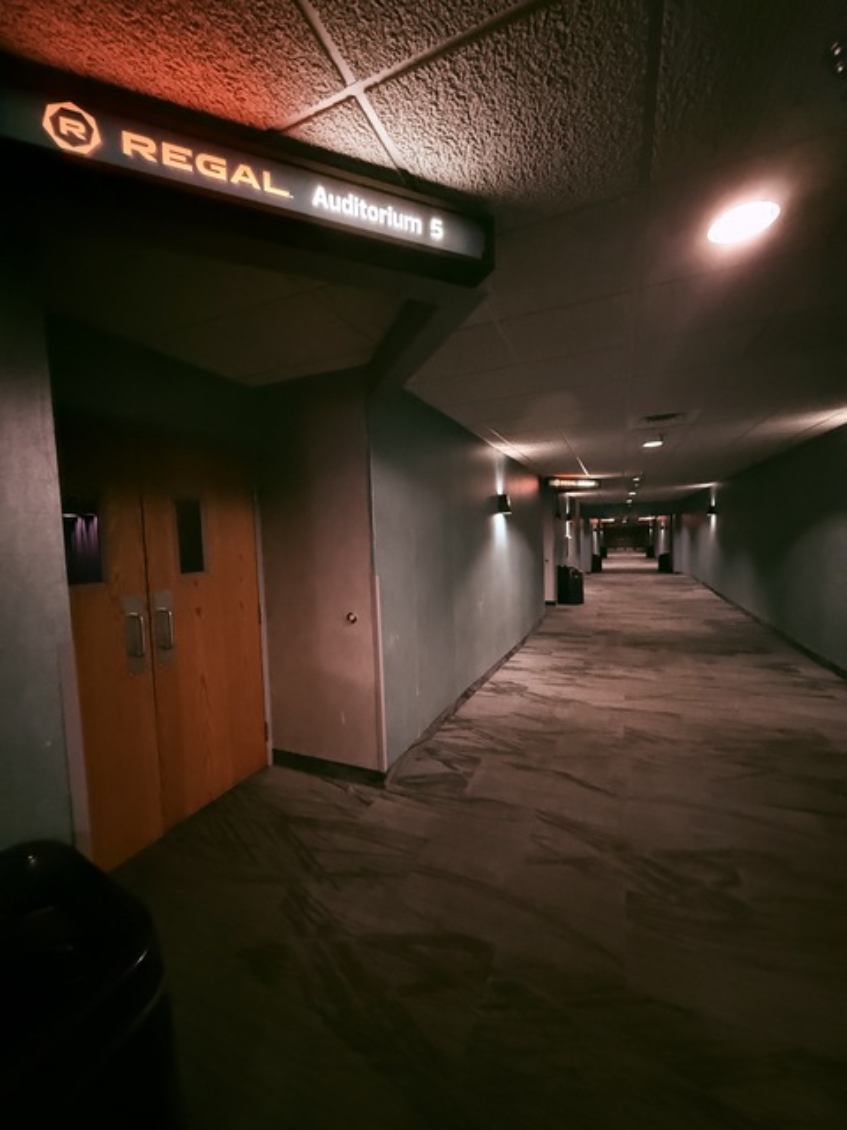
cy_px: 565
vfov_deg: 102.1
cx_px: 424
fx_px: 457
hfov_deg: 85.7
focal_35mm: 14
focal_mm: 2.22
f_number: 2.2
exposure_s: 1/30
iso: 1250
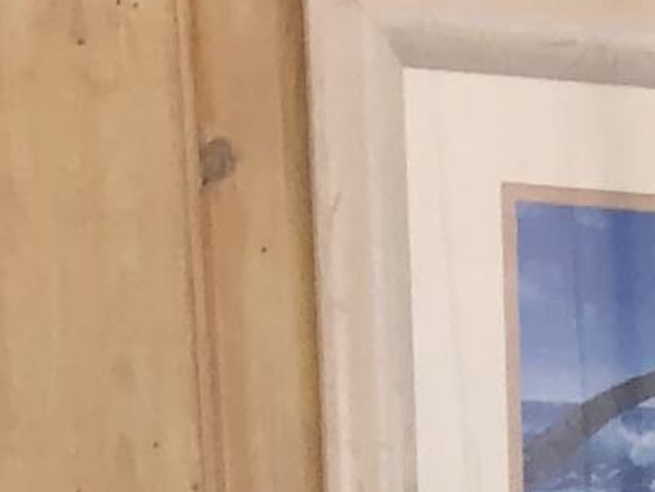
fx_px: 3995
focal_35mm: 211
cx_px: 1201
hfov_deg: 8.9
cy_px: 1754
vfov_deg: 6.2
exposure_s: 1/5
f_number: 1.8
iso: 100
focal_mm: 3.99
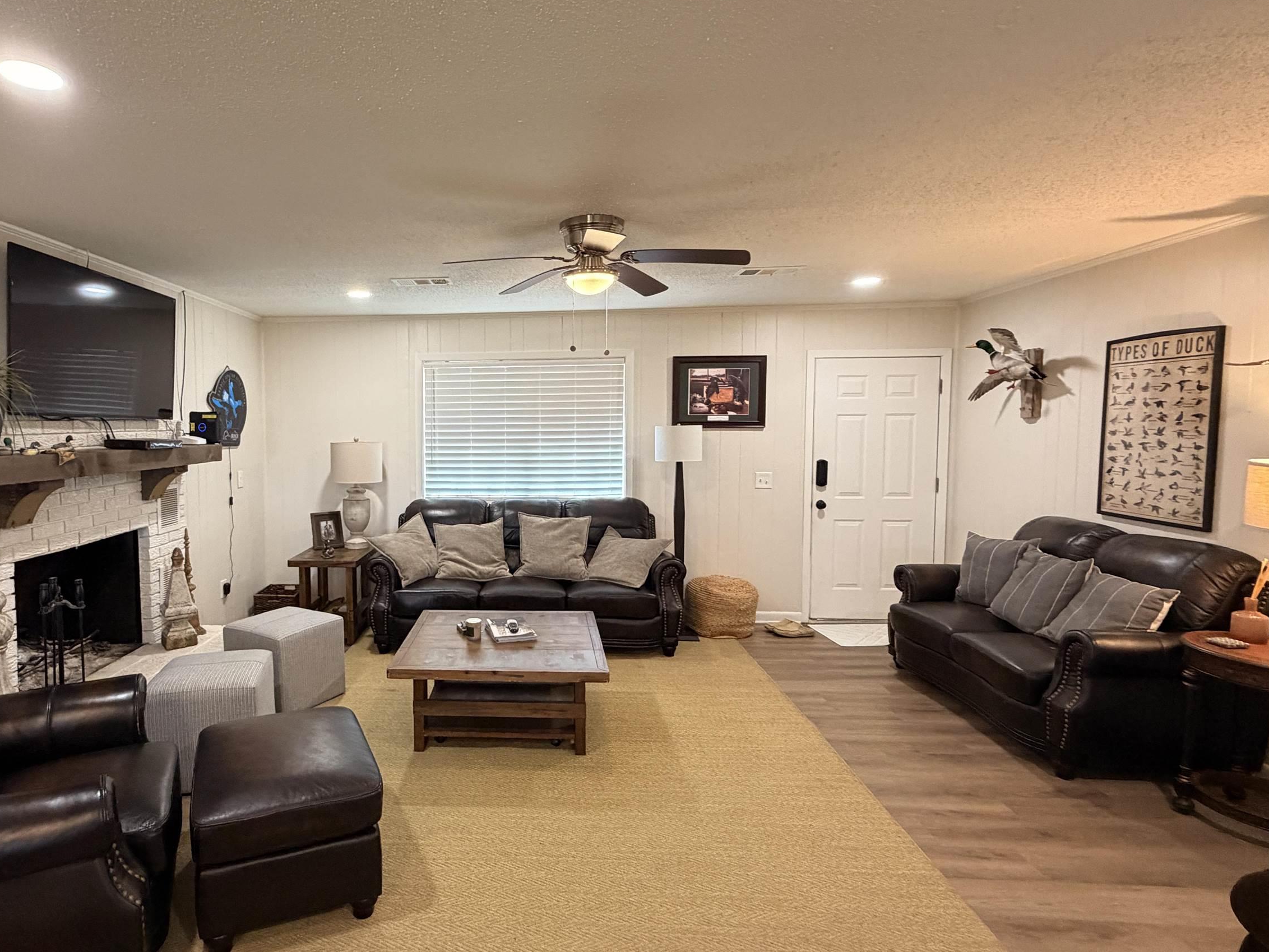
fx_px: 697
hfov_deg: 83.4
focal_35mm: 19
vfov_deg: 68.7
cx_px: 496
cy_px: 468
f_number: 2.2
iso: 400
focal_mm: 2.22
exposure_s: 1/60
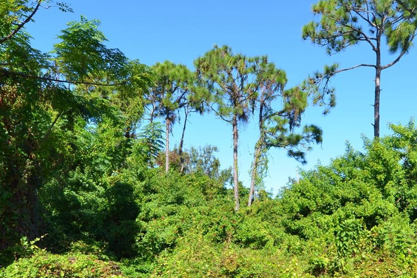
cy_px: 193
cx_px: 255
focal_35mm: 63
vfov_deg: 21.5
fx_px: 730
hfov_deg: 31.8
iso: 160
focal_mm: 24
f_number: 8
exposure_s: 1/250
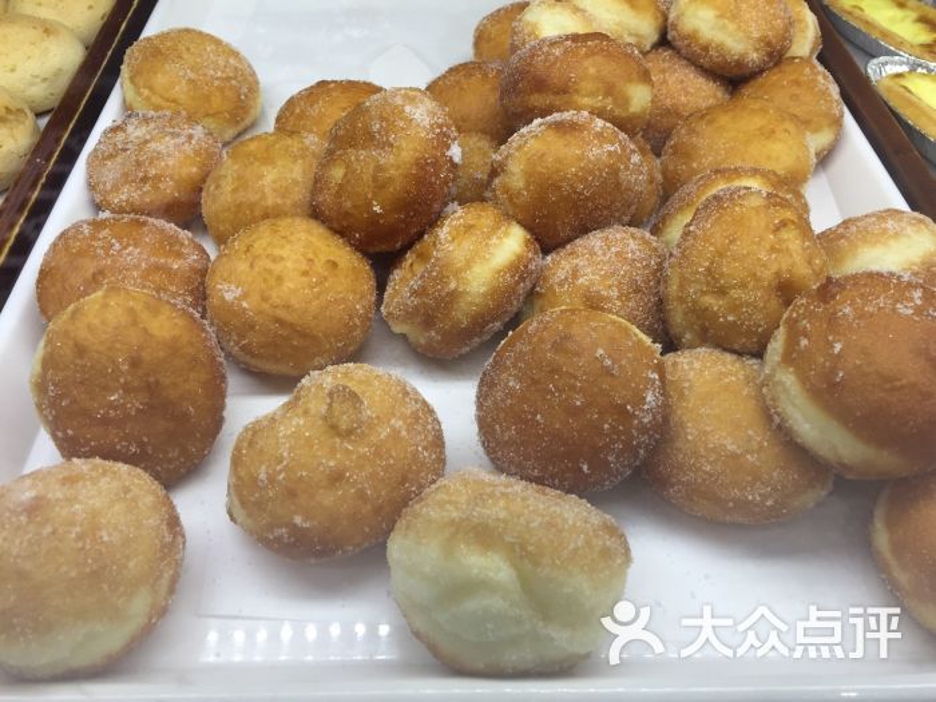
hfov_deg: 61.7
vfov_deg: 48.2
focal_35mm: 29
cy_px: 351
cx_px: 468
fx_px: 784
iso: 50
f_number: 2.2
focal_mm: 4.15
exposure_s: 1/100
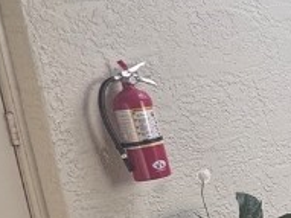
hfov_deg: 17.1
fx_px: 630
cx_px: 614
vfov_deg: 19.5
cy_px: 154
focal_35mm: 75
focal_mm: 2.22
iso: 40
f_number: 2.2
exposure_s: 1/264
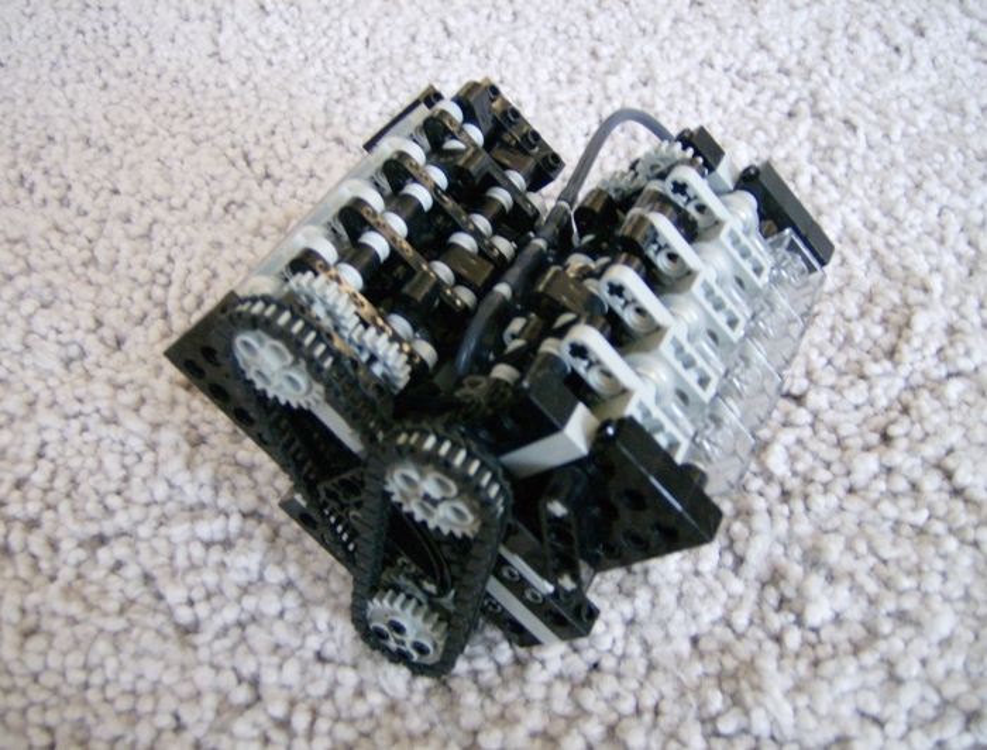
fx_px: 1031
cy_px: 375
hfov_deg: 51.1
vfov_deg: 40.0
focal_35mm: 36
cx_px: 494
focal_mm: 6
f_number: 2.8
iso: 200
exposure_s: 1/7.59
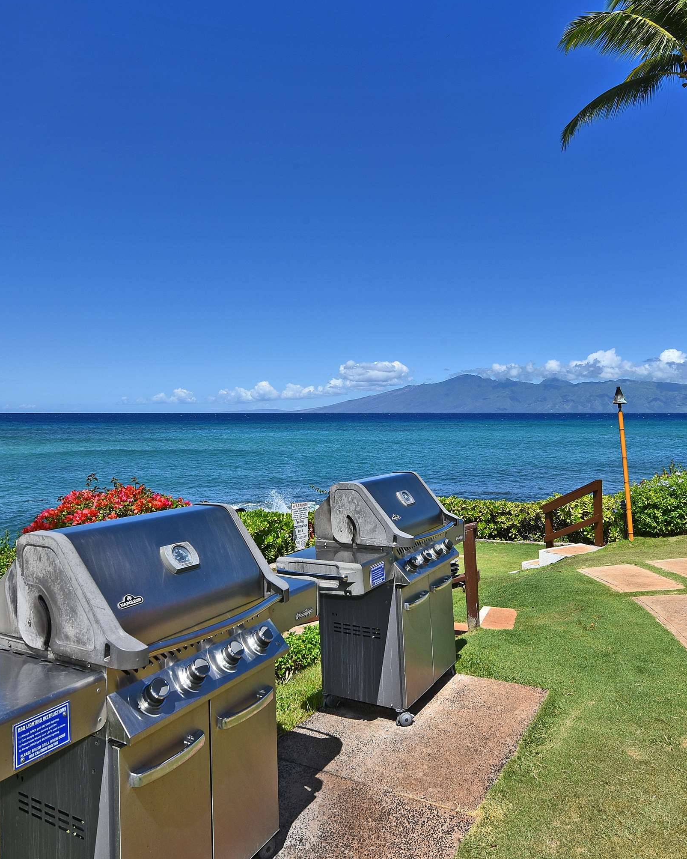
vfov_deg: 72.6
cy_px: 422
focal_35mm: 23
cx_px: 382
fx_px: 585
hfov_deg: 60.7
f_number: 14
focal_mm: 16
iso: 100
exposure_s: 1/200
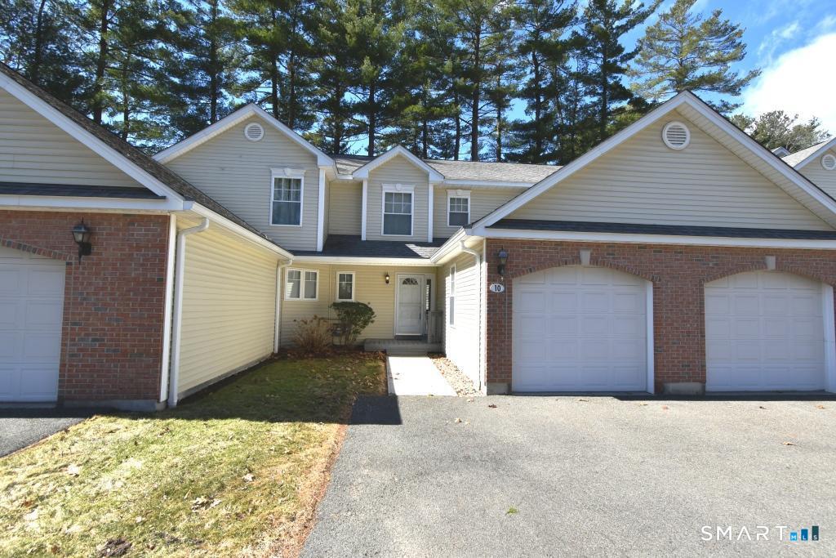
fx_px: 401
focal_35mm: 17
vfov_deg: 69.7
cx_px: 418
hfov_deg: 92.4
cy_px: 279
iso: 125
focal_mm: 11.5
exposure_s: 1/250
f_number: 8
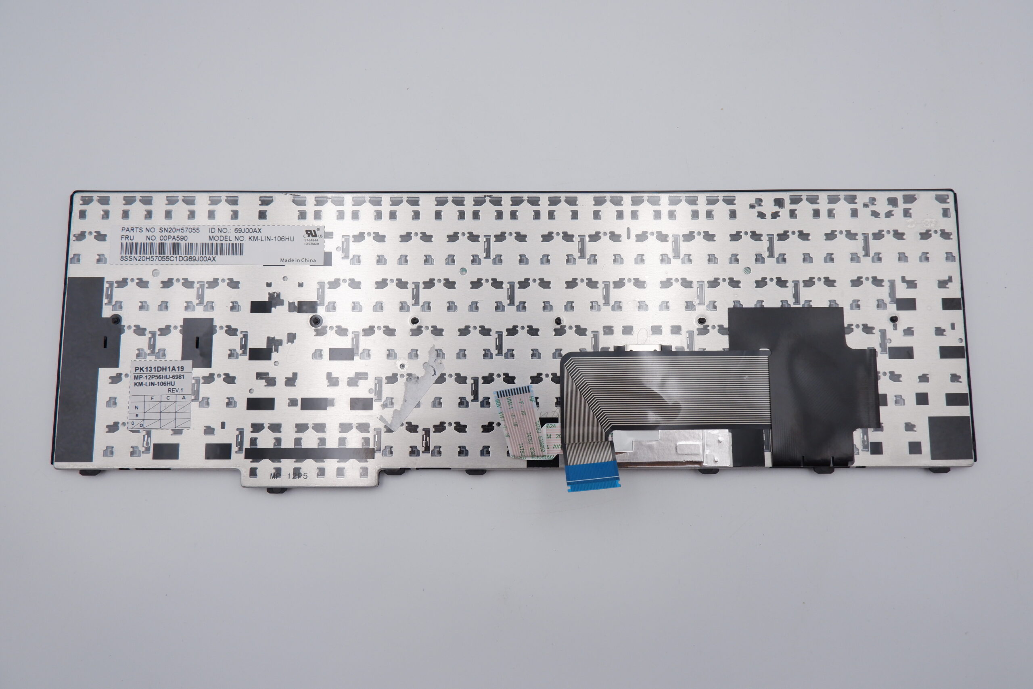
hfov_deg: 76.1
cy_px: 344
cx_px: 516
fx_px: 660
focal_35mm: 23
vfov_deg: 55.1
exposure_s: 1/450
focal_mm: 15
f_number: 6.4
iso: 800
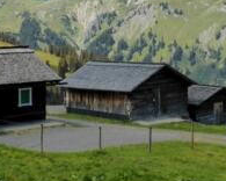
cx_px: 93
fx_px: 609
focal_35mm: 91
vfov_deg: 16.6
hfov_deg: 21.0
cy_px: 3
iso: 160
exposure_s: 1/640
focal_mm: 5.4
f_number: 5
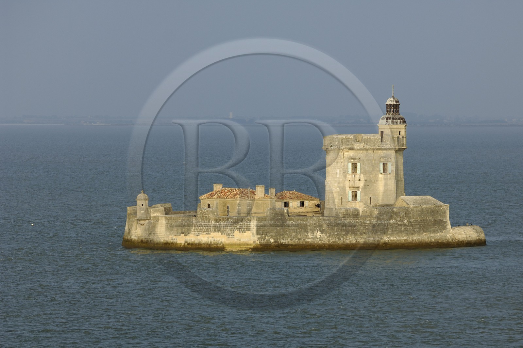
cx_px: 262
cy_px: 174
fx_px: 3268
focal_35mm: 225
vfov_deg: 6.1
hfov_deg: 9.2
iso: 100
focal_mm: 150
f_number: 4
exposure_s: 1/400
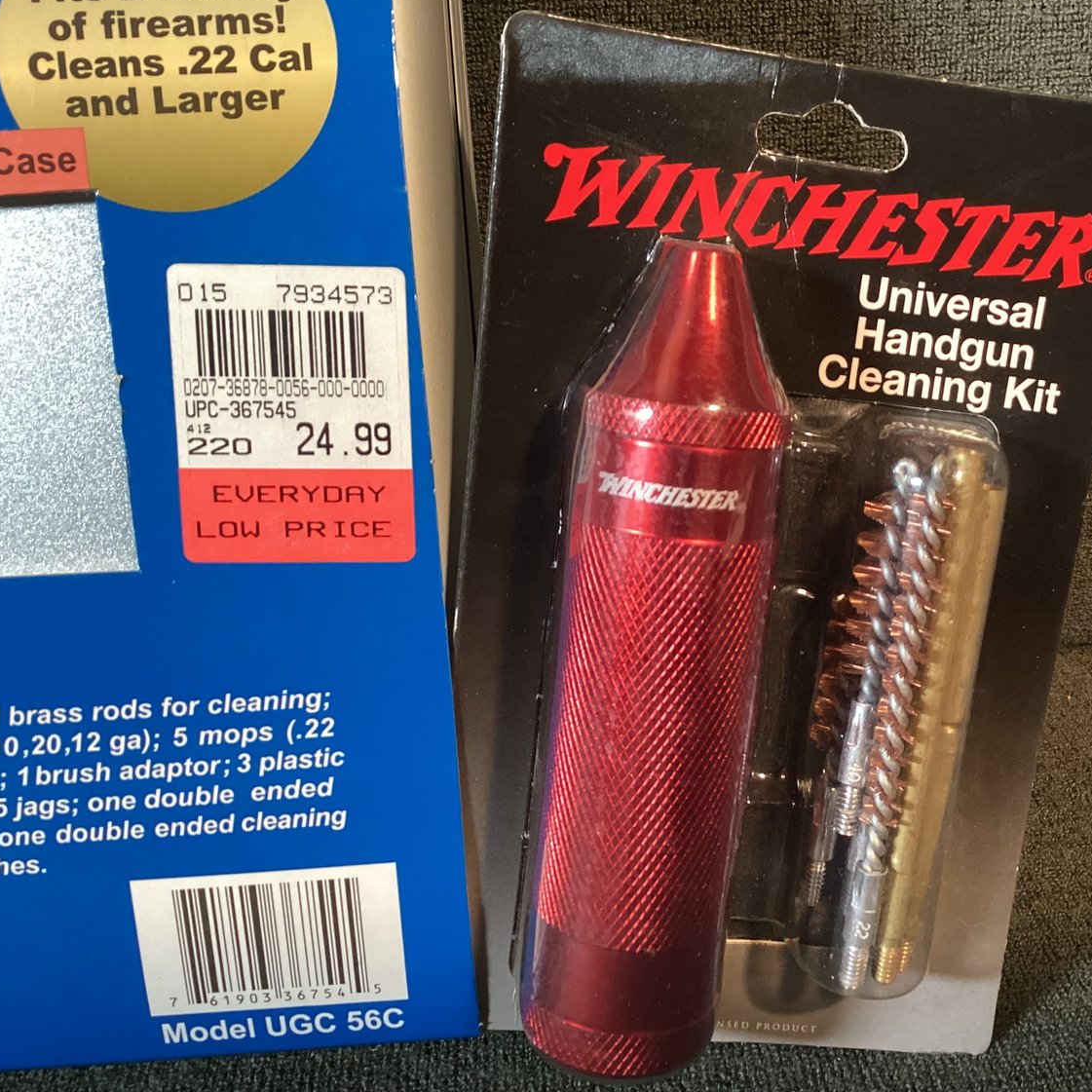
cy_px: 546
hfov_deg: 44.3
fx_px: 1321
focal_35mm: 37
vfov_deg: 44.9
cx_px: 721
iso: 320
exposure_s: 1/40
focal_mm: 3.3
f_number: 2.4
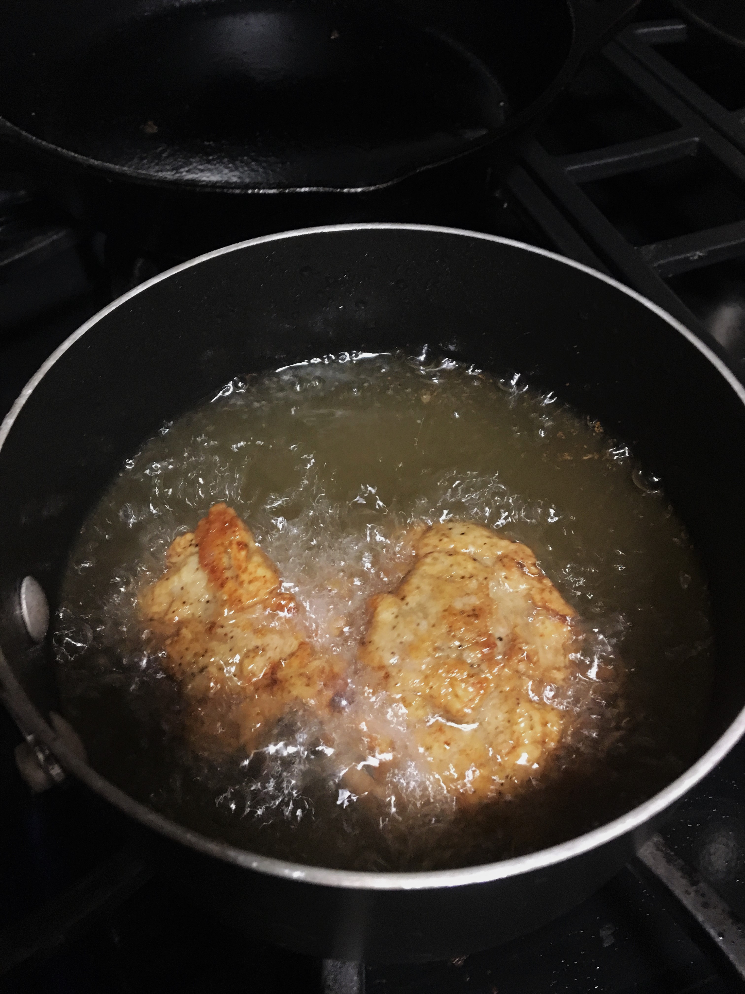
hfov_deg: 48.2
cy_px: 497
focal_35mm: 29
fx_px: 832
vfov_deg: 61.7
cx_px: 372
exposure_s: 1/15
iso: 250
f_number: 2.2
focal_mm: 4.15
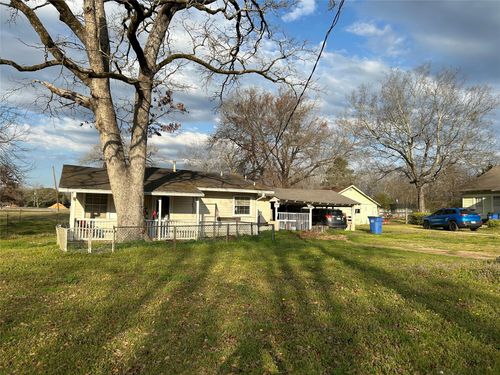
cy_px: 188
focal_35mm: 26
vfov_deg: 53.1
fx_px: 376
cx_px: 250
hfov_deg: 67.3
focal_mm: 5.7
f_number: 1.5
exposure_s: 1/3257
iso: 50
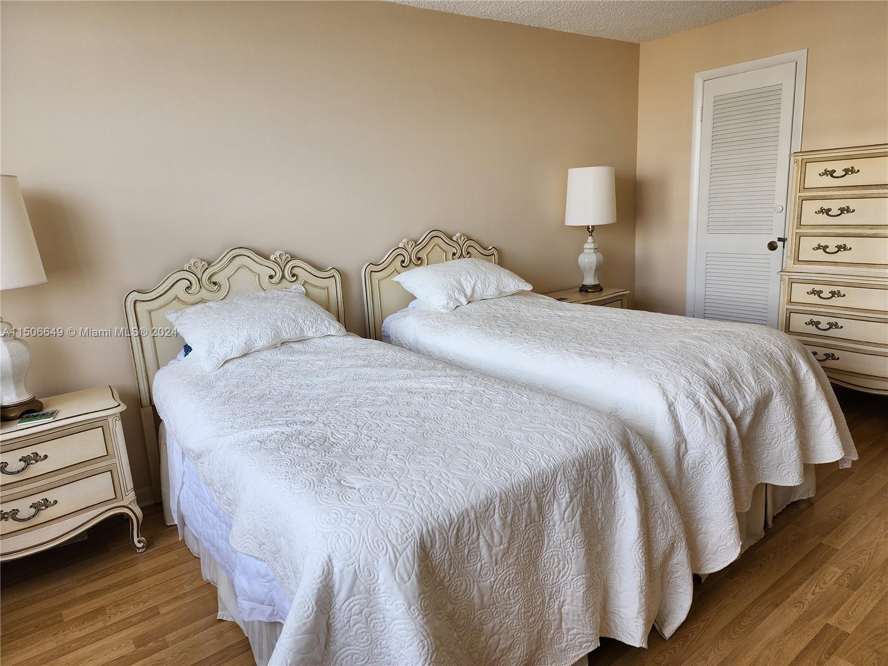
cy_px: 333
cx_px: 444
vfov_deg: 58.9
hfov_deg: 73.9
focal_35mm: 23
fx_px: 590
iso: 64
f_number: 1.8
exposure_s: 1/180
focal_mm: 6.4
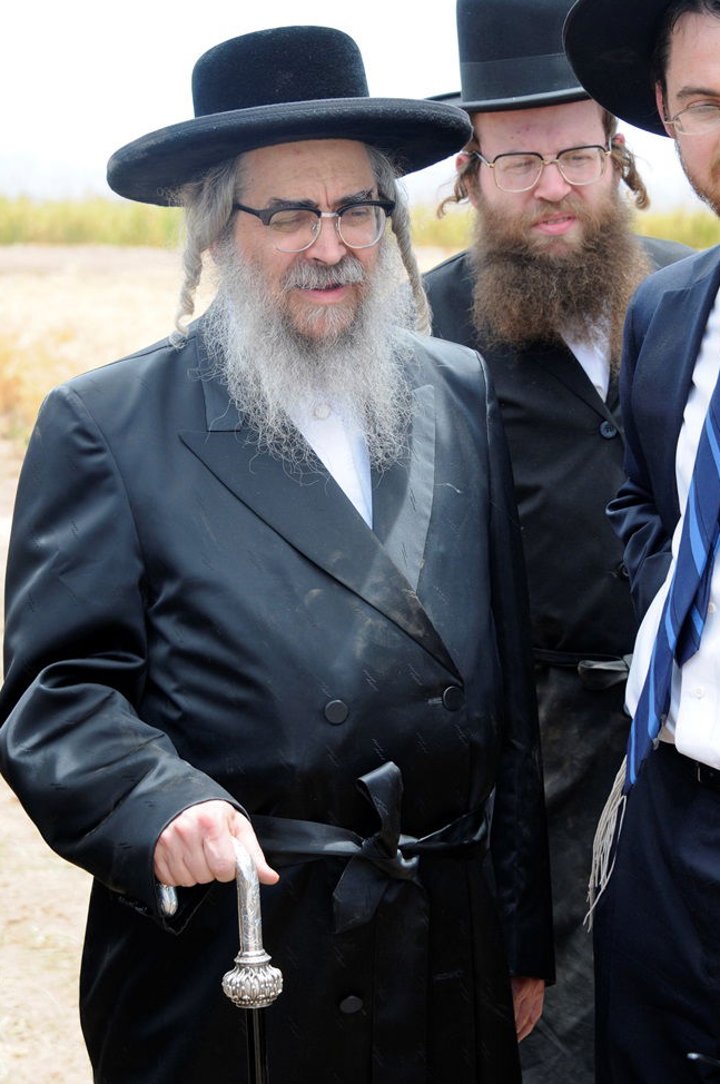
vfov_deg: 19.9
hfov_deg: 13.3
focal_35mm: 103
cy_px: 524
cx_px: 348
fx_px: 3083
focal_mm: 65
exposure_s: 1/125
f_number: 5.6
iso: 250
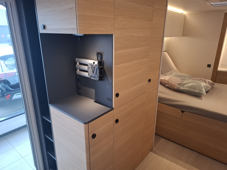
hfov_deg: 73.9
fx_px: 151
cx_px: 114
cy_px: 85
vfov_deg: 58.9
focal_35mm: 23
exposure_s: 1/50
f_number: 1.8
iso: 250
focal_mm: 5.54
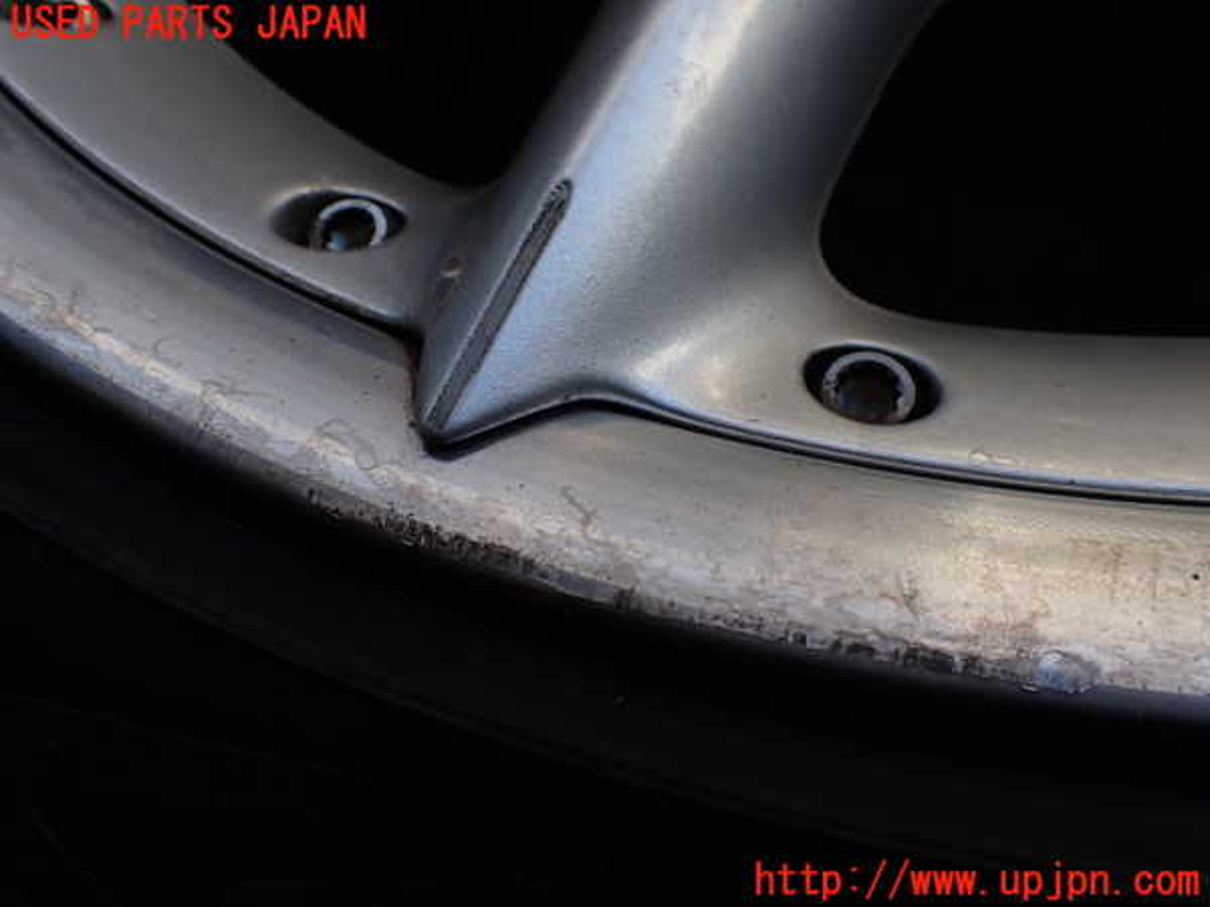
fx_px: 1049
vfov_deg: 46.8
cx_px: 605
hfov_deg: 60.0
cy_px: 454
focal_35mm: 30
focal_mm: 5.4
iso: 100
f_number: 3.2
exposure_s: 1/160
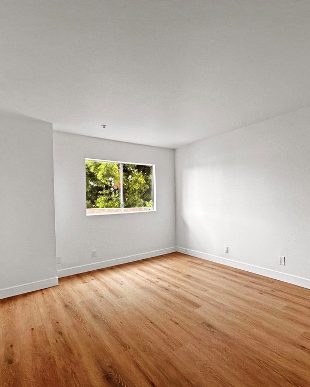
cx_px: 190
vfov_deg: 83.3
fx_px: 218
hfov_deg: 69.9
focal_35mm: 19
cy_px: 199
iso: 160
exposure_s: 1/120
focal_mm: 2.22
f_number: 2.2
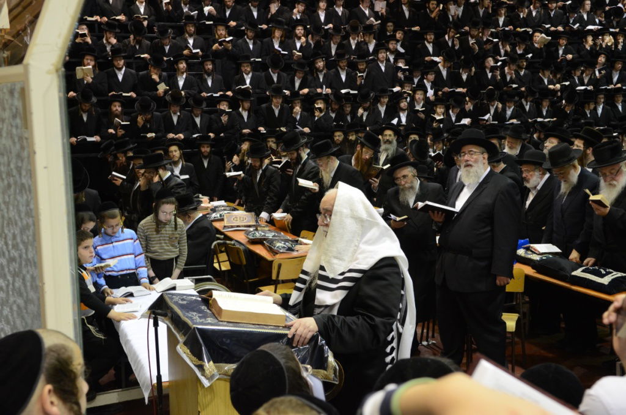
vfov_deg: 31.7
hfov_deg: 46.5
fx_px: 729
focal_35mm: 42
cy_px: 208
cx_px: 313
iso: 1600
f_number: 4
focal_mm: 28
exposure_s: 1/80
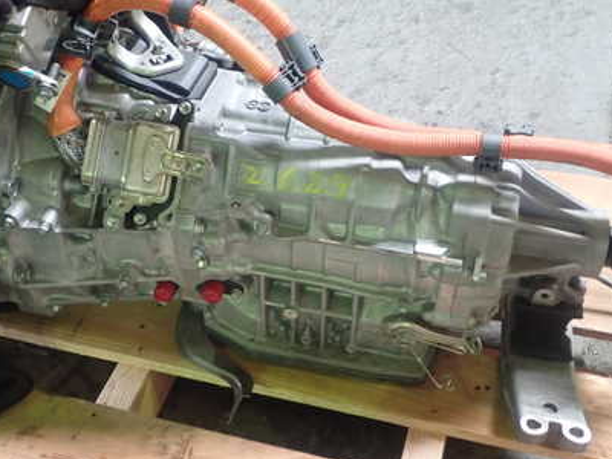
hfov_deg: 42.1
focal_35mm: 45
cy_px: 197
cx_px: 321
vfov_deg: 32.1
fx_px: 796
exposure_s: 1/30
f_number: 2.3
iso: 400
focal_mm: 5.4
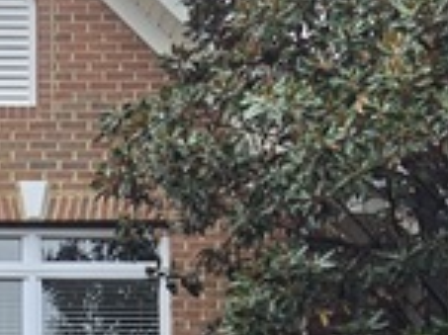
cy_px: 614
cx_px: -202
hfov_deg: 15.1
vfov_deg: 11.2
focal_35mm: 122
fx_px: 1578
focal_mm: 5.4
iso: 40
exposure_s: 1/180
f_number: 1.8
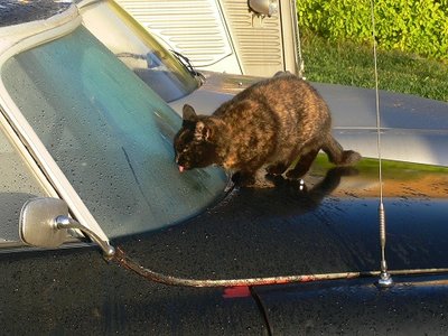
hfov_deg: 16.8
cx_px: 224
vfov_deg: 12.7
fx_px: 1514
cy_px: 168
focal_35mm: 117
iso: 80
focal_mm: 15.6
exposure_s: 1/100
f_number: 4
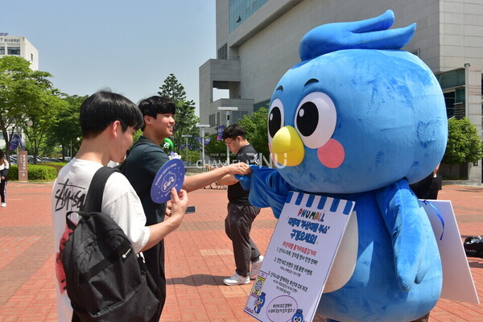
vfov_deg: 34.2
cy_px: 161
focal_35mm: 39
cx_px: 242
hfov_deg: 49.6
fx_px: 523
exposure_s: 1/800
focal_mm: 26
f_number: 6.3
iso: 100
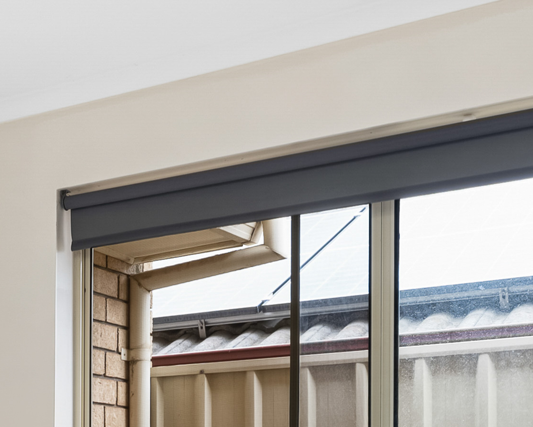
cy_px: 526
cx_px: -230
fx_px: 1120
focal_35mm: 71
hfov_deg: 22.7
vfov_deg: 20.1
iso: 50
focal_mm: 14
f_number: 7.1
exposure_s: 1/20
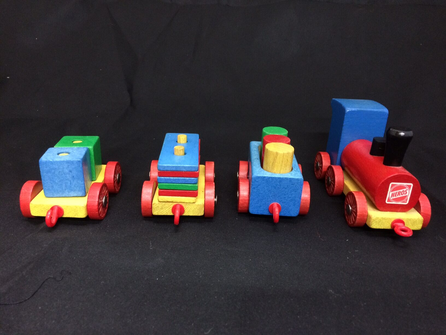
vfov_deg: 48.2
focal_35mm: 29
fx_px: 374
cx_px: 223
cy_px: 168
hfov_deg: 61.7
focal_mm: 4.15
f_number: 2.2
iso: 320
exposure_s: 1/20
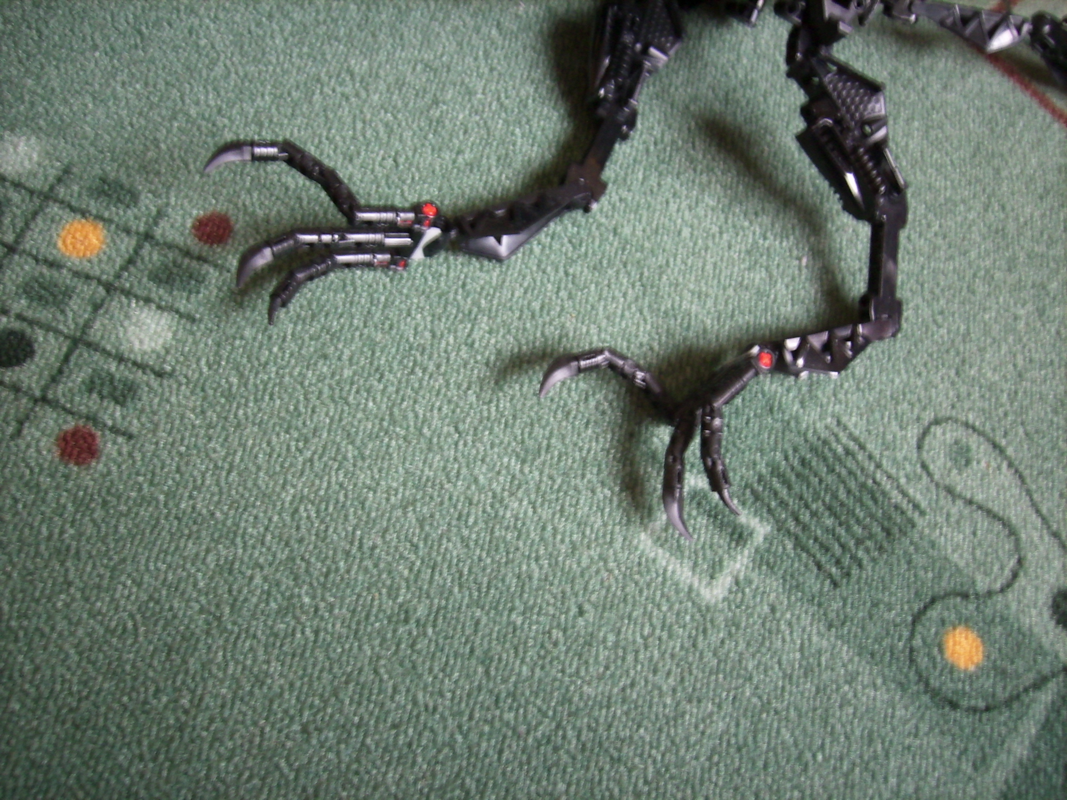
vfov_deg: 44.2
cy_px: 400
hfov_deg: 56.8
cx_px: 534
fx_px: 986
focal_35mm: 32
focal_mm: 5.99
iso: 50
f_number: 2.8
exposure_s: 1
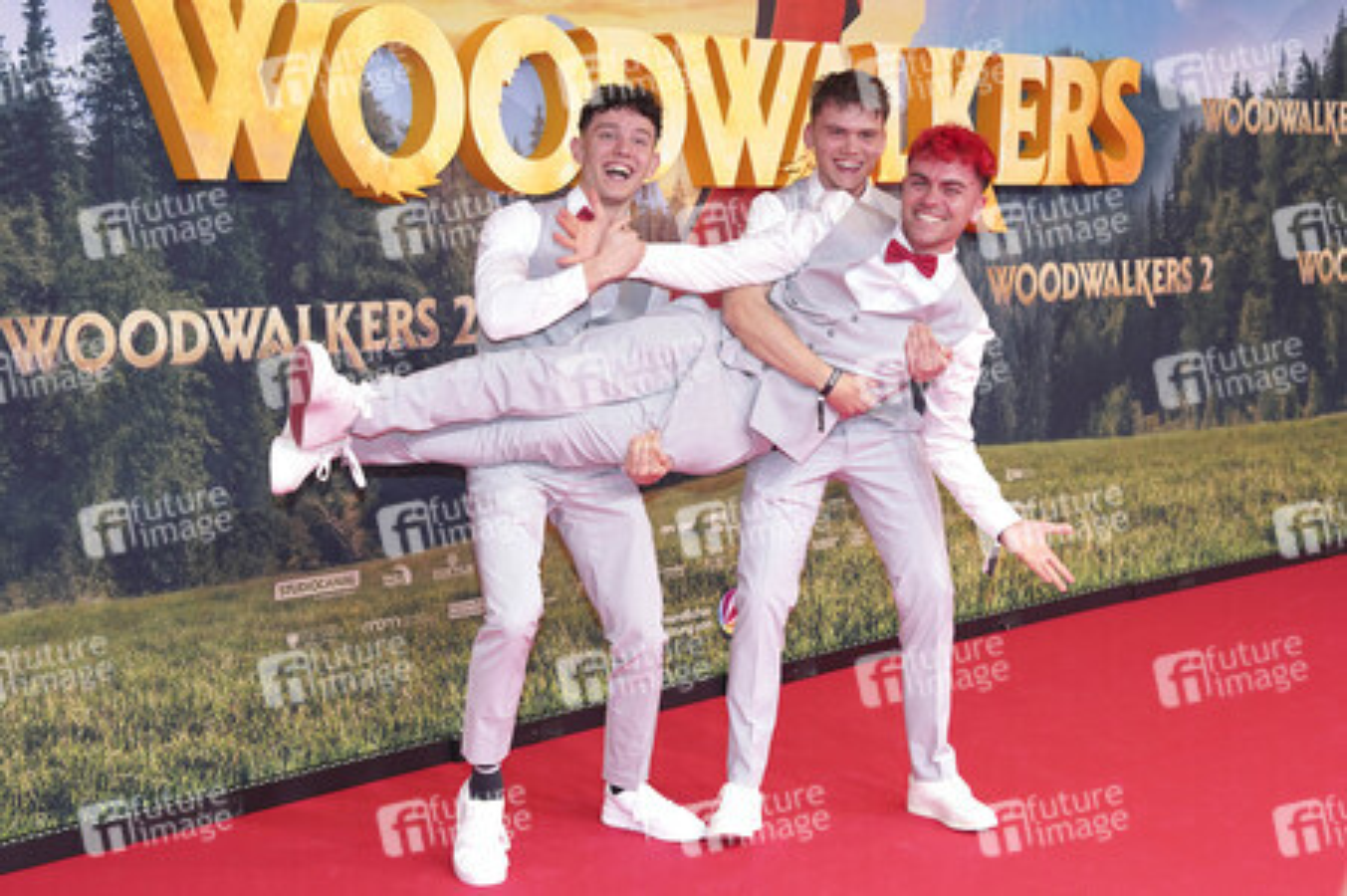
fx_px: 1907
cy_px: 448
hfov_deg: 38.9
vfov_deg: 26.4
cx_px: 674
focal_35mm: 51
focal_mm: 51
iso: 1250
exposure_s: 1/200
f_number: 5
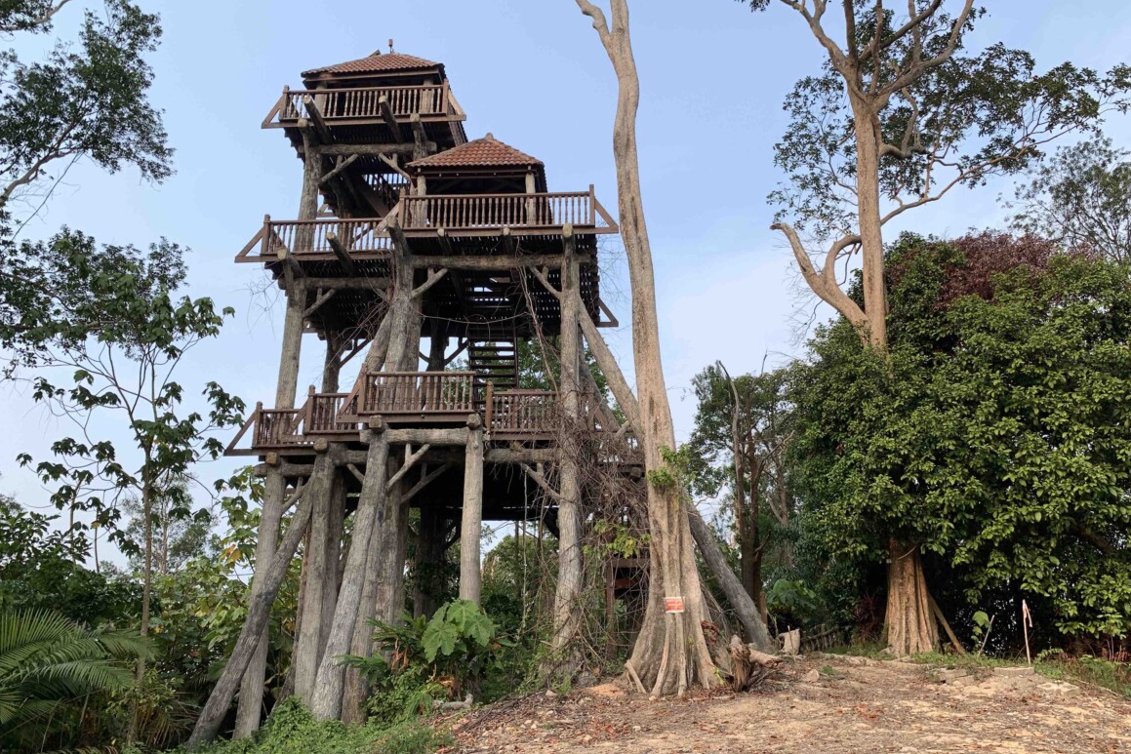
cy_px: 401
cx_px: 563
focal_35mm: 28
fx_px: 880
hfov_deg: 65.5
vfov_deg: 46.4
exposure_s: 1/954
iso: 25
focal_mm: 4.25
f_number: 1.8
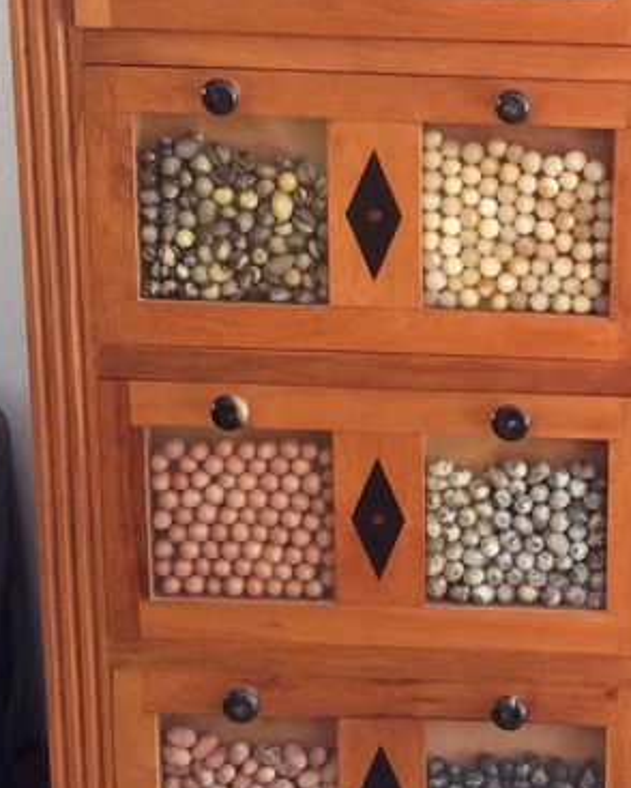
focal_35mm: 85
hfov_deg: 17.5
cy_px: 275
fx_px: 1983
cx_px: 699
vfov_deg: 22.4
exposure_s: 1/25
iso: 125
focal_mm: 3.3
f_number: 2.4
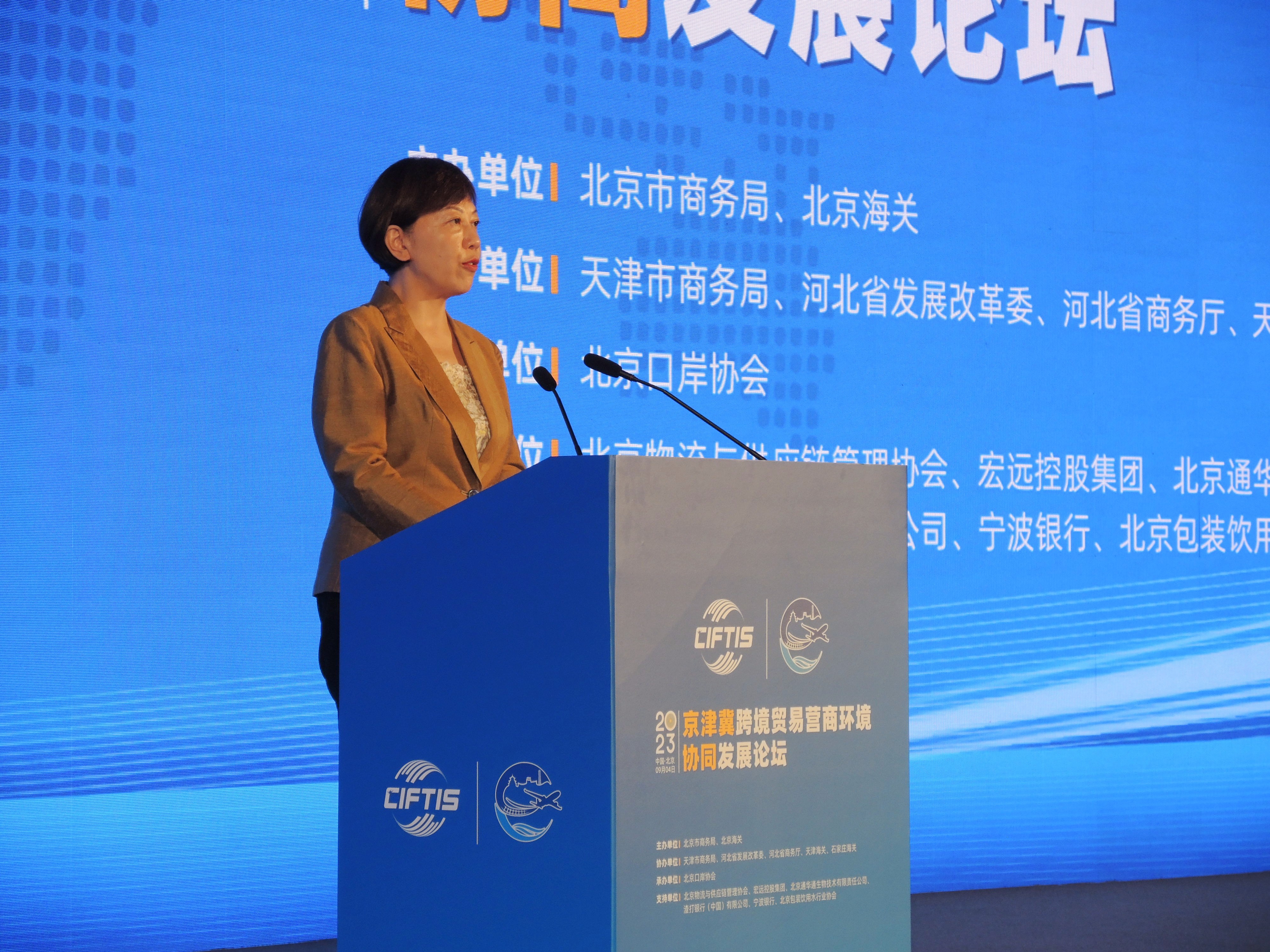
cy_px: 476
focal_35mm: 117
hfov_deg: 16.8
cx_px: 635
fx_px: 4293
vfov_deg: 12.7
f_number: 3.5
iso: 280
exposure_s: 1/80
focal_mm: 25
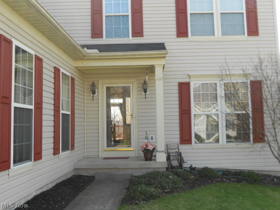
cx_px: 140
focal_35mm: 37
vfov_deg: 38.7
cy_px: 105
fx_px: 299
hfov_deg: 50.1
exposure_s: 1/200
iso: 80
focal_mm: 6.7
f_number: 3.9
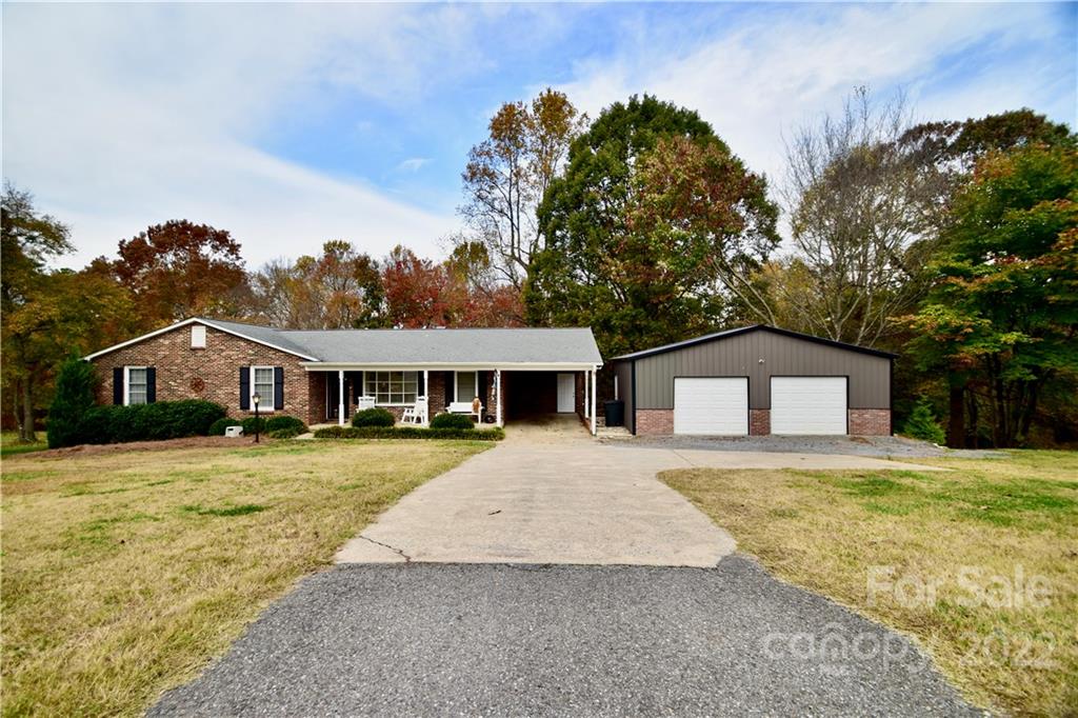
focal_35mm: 16
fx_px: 494
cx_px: 539
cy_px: 359
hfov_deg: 95.0
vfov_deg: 72.0
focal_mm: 11
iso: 125
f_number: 6.3
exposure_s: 1/200
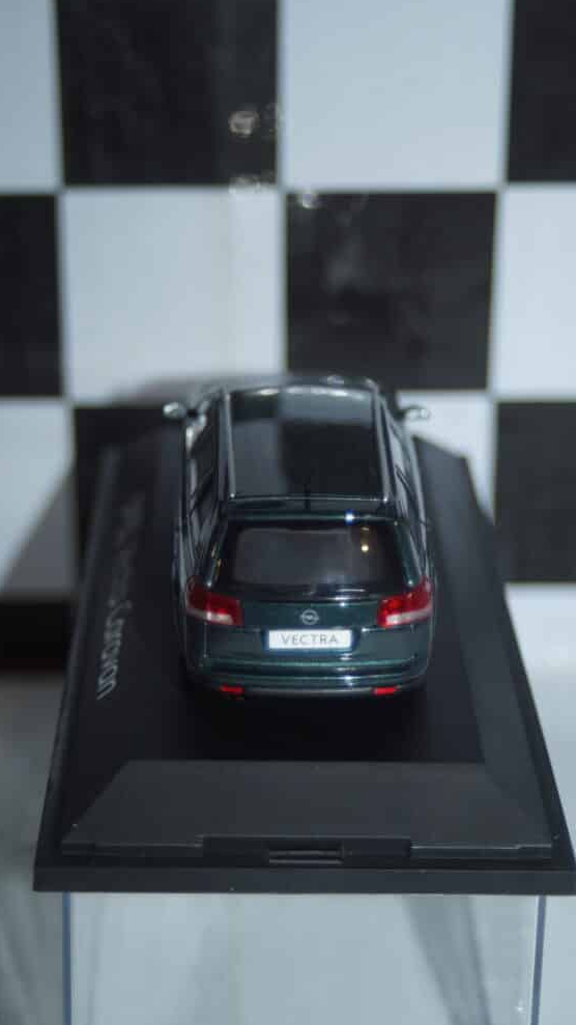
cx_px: 275
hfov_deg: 16.9
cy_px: 513
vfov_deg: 29.5
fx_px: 1943
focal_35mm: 72
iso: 125
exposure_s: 1/80
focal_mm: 45
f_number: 4.5
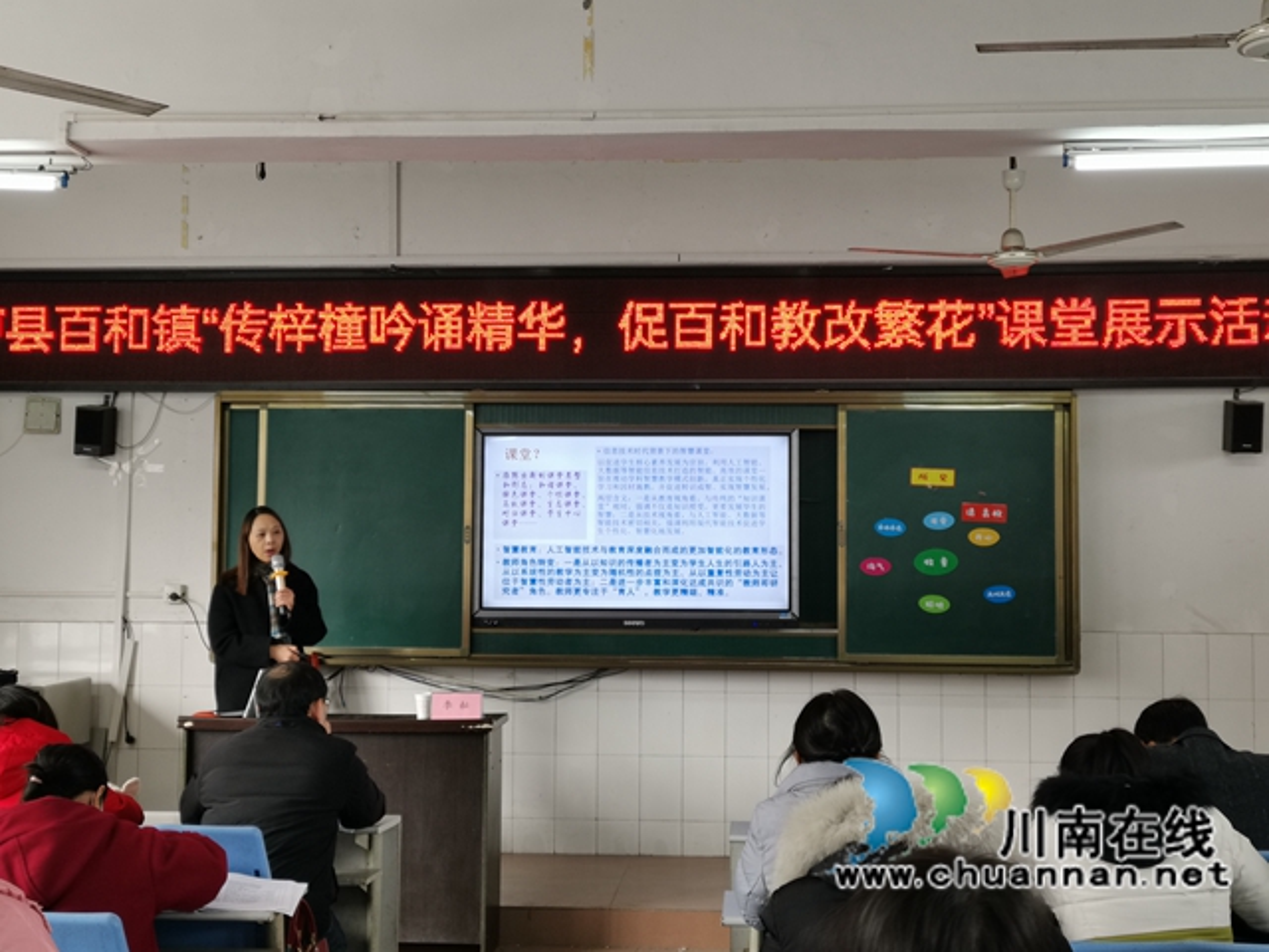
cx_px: 634
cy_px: 476
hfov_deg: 42.9
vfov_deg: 32.9
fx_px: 1613
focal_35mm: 44
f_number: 1.8
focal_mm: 5.58
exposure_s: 1/60
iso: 80
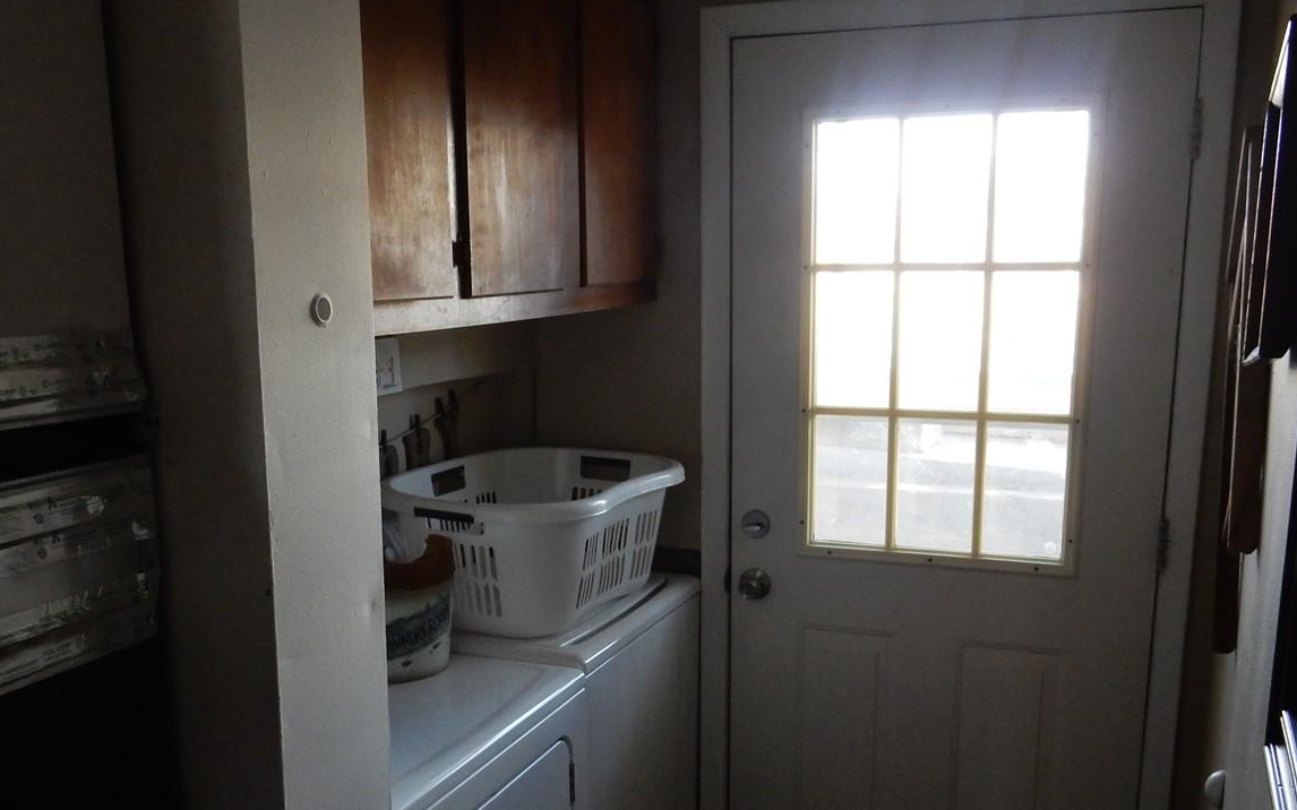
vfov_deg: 34.0
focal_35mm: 37
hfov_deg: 52.8
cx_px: 647
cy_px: 557
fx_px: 1308
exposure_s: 1/40
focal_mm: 4.5
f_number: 3.7
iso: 400
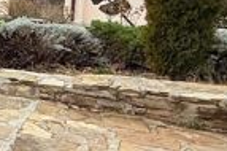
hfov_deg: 20.2
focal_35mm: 72
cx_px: -182
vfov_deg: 18.5
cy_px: 13
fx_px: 453
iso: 50
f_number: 2.2
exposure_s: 1/549
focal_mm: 2.22
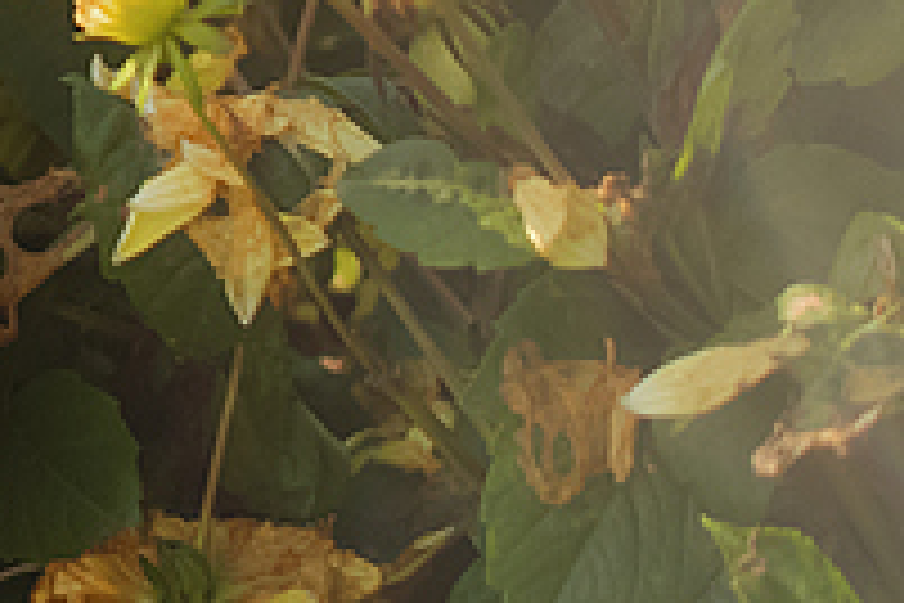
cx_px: -1925
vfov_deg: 3.6
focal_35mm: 369
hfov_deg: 5.2
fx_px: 9265
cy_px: -1267
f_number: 2.8
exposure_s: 1/2000
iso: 200
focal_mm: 58
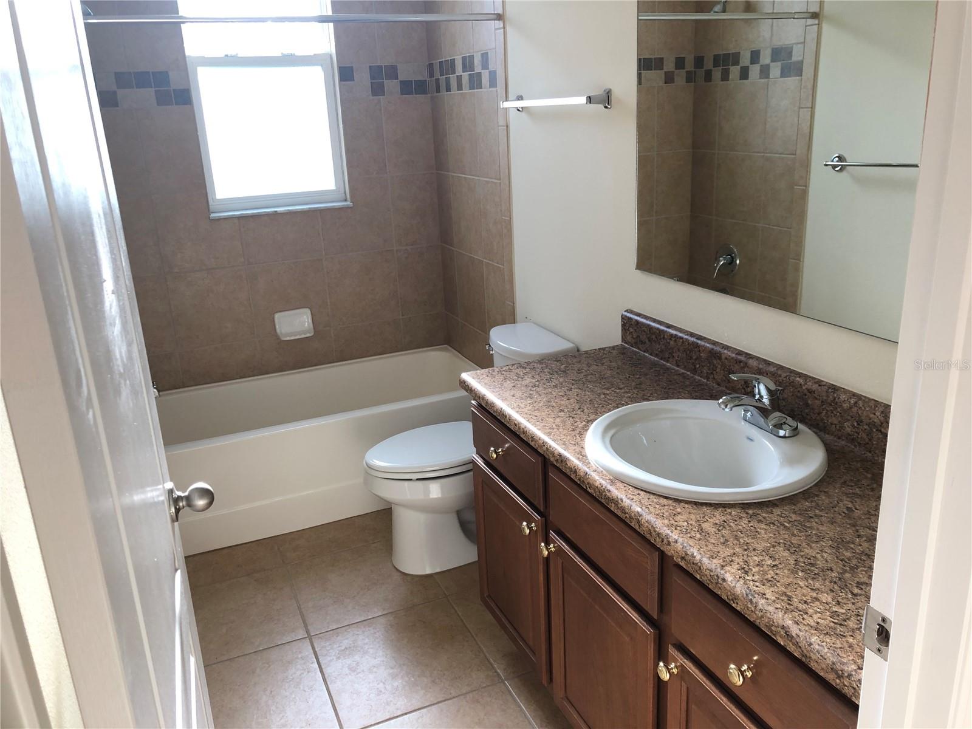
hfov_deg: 63.4
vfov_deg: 49.7
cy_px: 364
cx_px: 486
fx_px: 786
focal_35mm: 28
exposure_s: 1/40
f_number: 1.8
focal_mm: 4
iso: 25
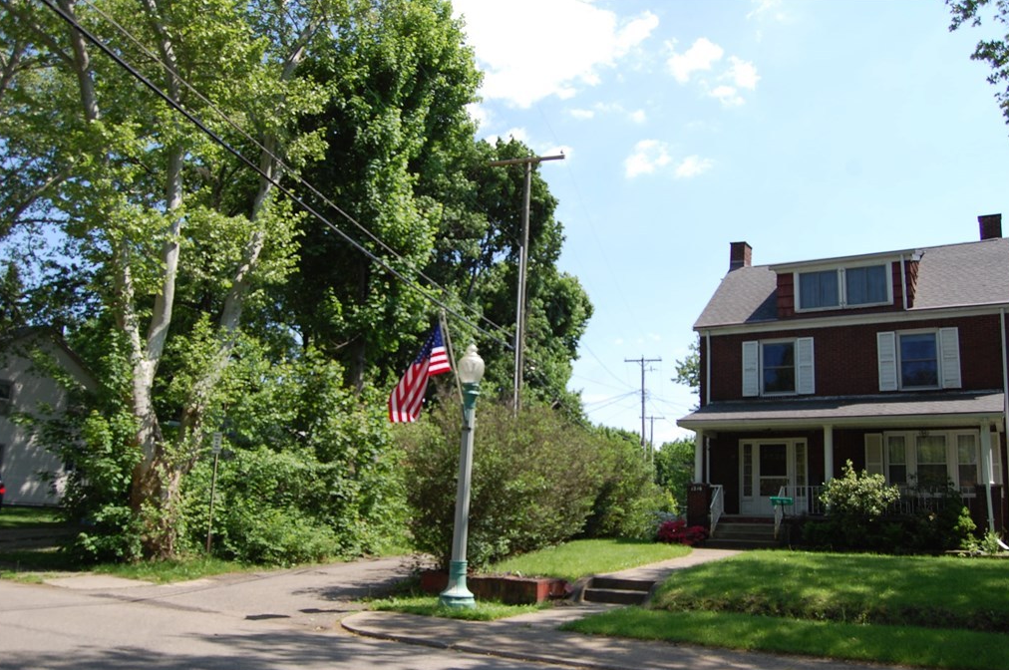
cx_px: 527
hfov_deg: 63.7
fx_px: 812
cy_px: 355
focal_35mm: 29
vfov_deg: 44.8
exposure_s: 1/500
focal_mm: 18
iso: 220
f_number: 5.6
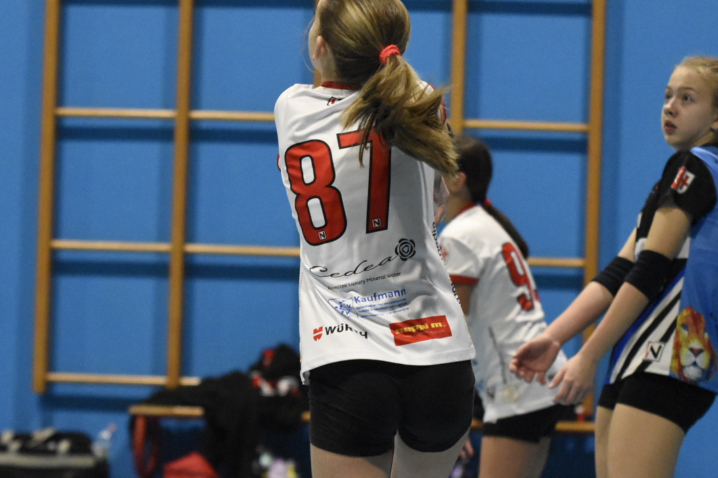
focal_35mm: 197
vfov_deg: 7.0
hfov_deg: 10.4
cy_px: 197
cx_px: 314
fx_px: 3928
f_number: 2.8
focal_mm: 86
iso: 6400
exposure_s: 1/800
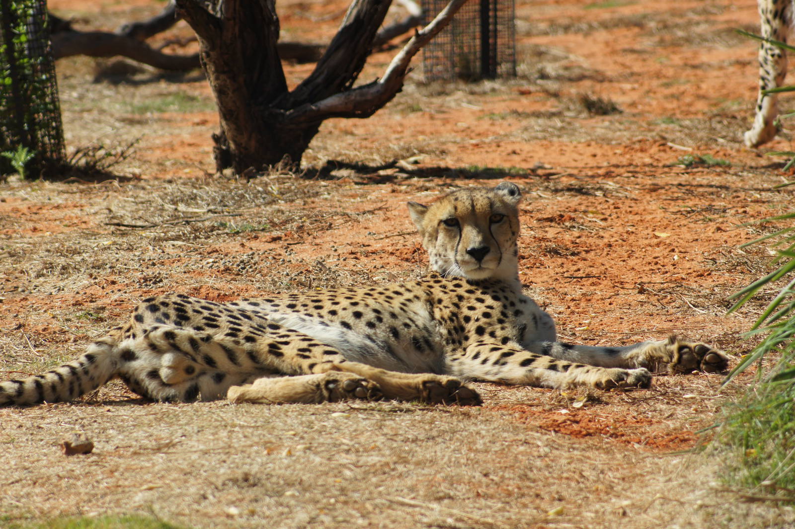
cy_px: 264
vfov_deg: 4.6
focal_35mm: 300
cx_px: 398
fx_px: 6621
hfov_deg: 6.9
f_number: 5.6
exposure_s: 1/320
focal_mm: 200
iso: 100
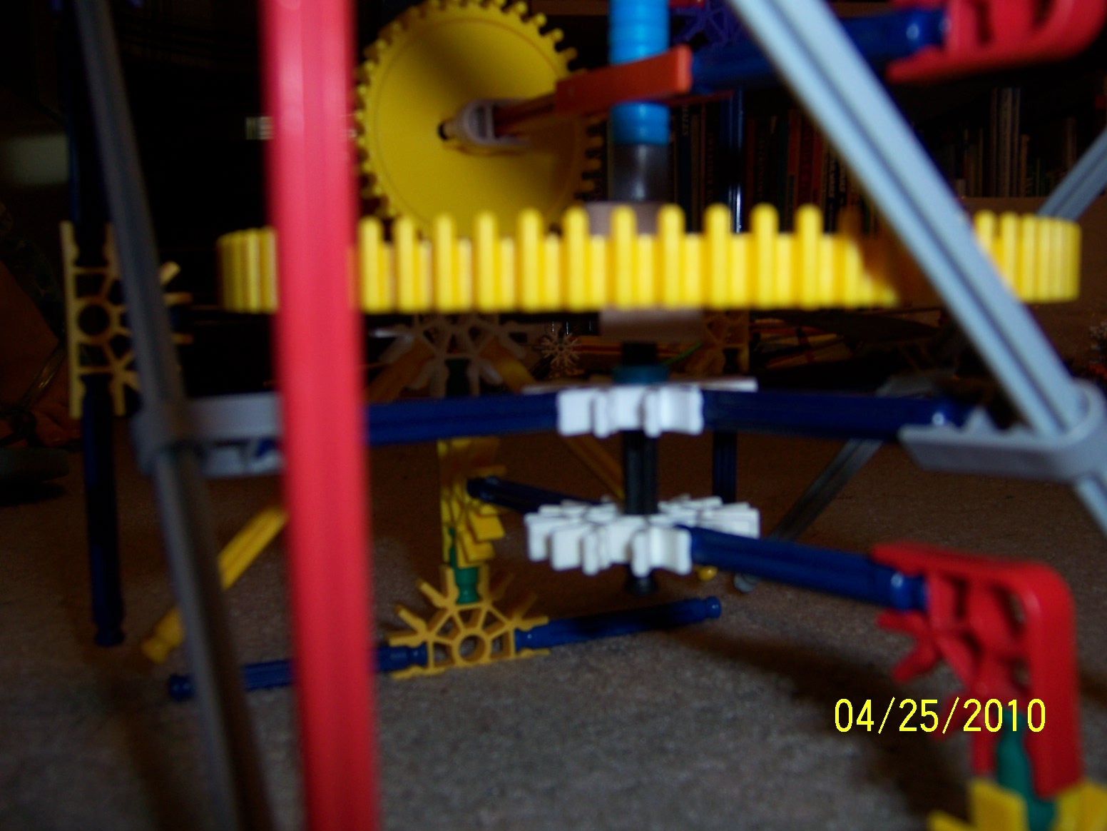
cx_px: 554
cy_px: 416
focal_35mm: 33
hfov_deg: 55.4
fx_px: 1055
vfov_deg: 42.9
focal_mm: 5.5
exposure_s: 1/60
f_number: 2.8
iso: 80
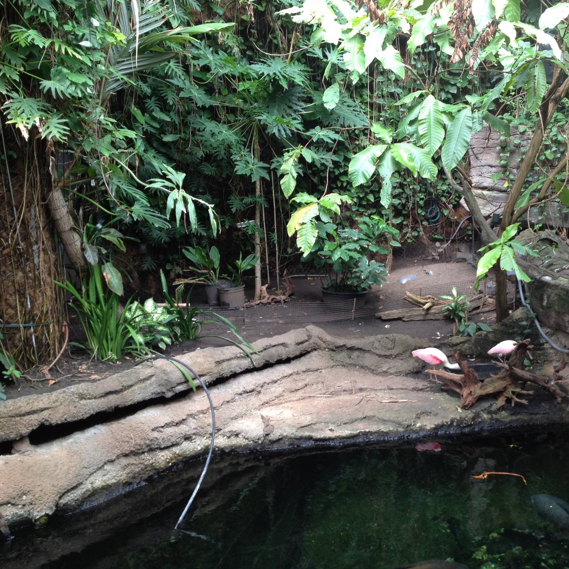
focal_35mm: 42
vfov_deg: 40.0
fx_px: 781
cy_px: 287
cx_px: 365
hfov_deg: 39.7
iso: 64
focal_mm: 4.28
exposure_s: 1/30
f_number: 2.4
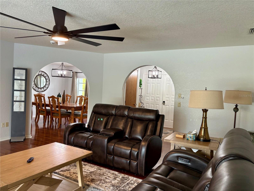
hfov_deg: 67.3
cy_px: 96
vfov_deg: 53.1
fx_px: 191
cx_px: 127
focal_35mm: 26
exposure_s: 1/60
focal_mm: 5.96
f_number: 1.6
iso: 125
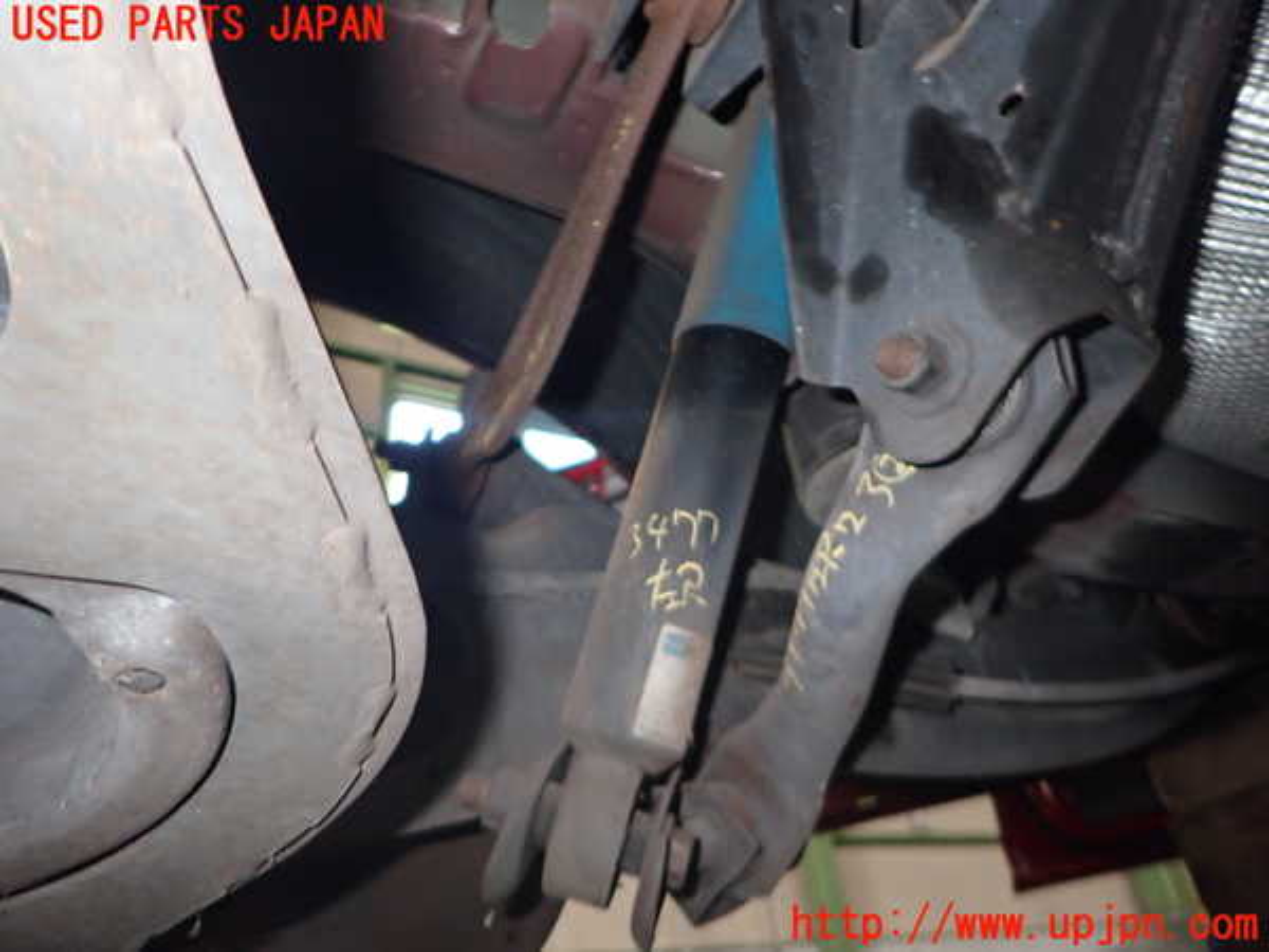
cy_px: 476
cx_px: 634
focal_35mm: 25
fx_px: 916
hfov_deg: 69.4
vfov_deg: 54.9
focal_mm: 4.5
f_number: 5.6
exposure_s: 1/30
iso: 500
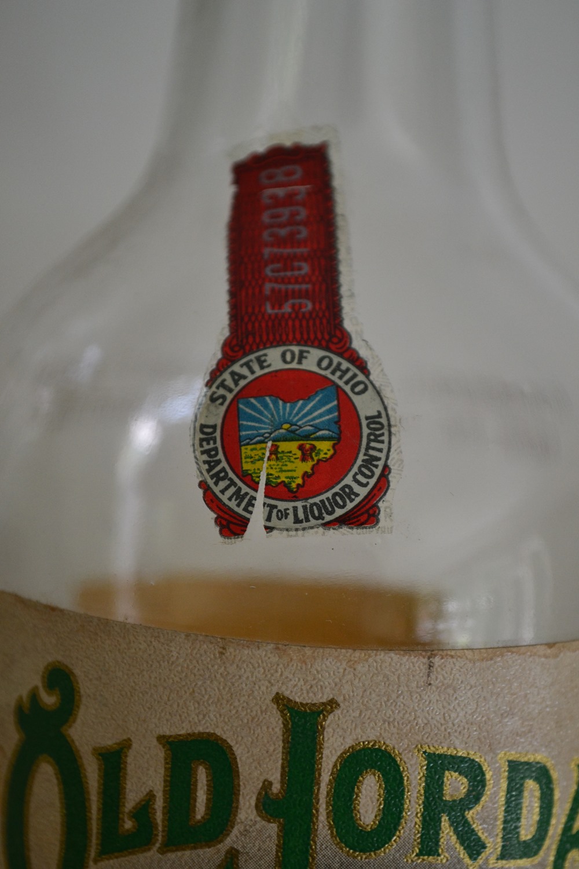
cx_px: 290
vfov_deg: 28.1
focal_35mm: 72
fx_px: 1737
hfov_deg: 18.9
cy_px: 434
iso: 800
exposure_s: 1/50
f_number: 5.3
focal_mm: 48
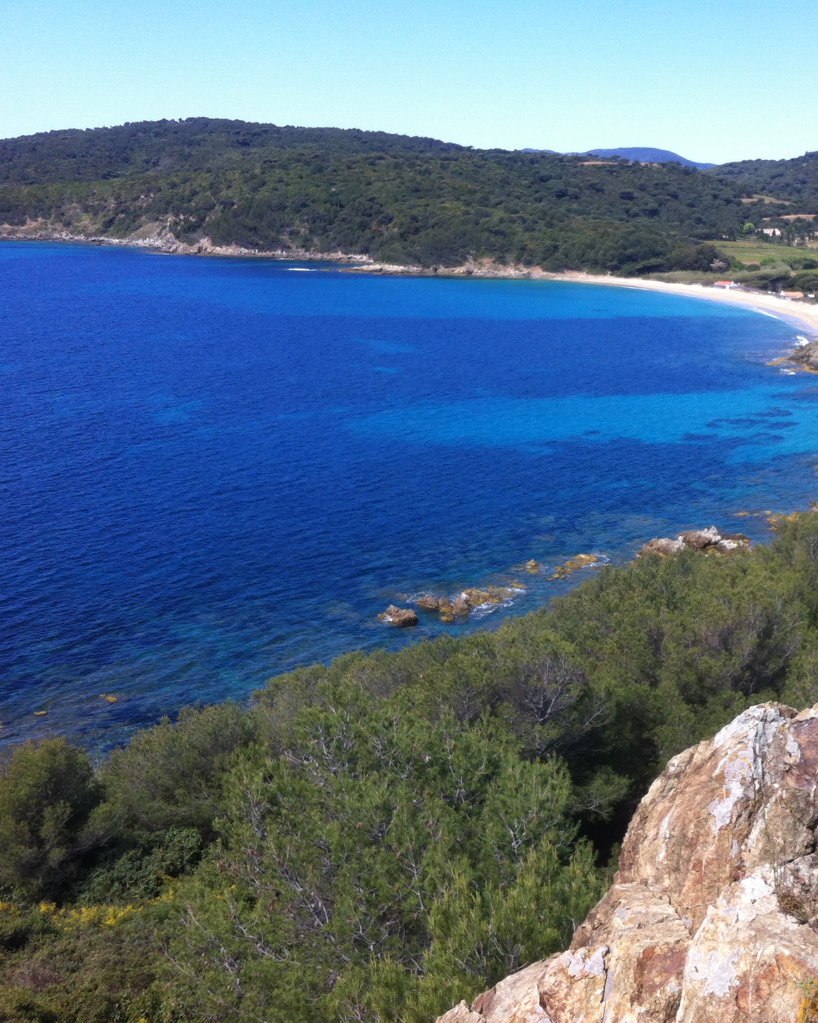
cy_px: 511
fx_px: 1392
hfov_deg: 32.0
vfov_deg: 40.3
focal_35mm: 46
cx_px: 639
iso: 80
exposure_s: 1/804
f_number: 2.8
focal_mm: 3.85
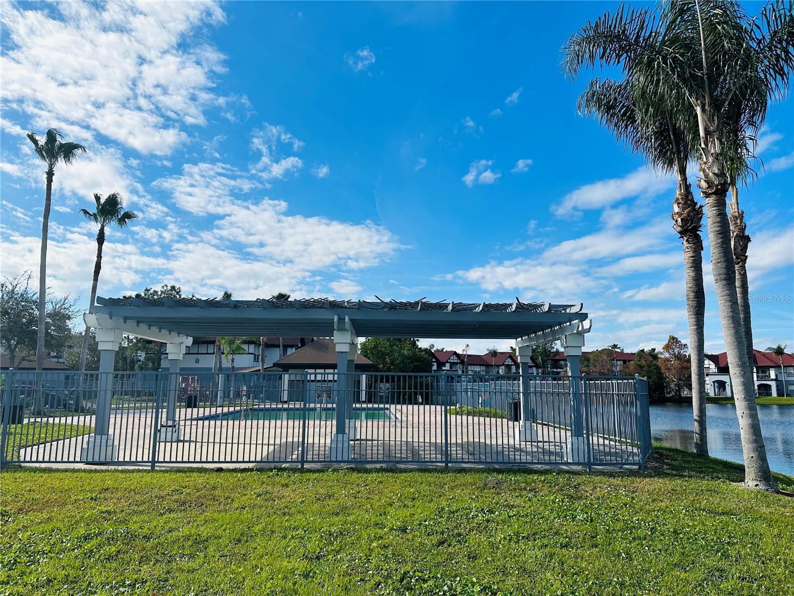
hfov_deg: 71.6
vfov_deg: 56.8
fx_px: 550
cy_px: 298
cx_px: 397
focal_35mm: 24
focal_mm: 6.86
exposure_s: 1/7576
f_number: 1.78
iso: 80
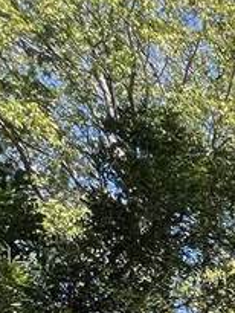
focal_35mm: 81
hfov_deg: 11.6
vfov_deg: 18.0
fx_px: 732
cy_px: 594
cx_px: 678
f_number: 1.8
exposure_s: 1/413
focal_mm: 1.57
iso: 32
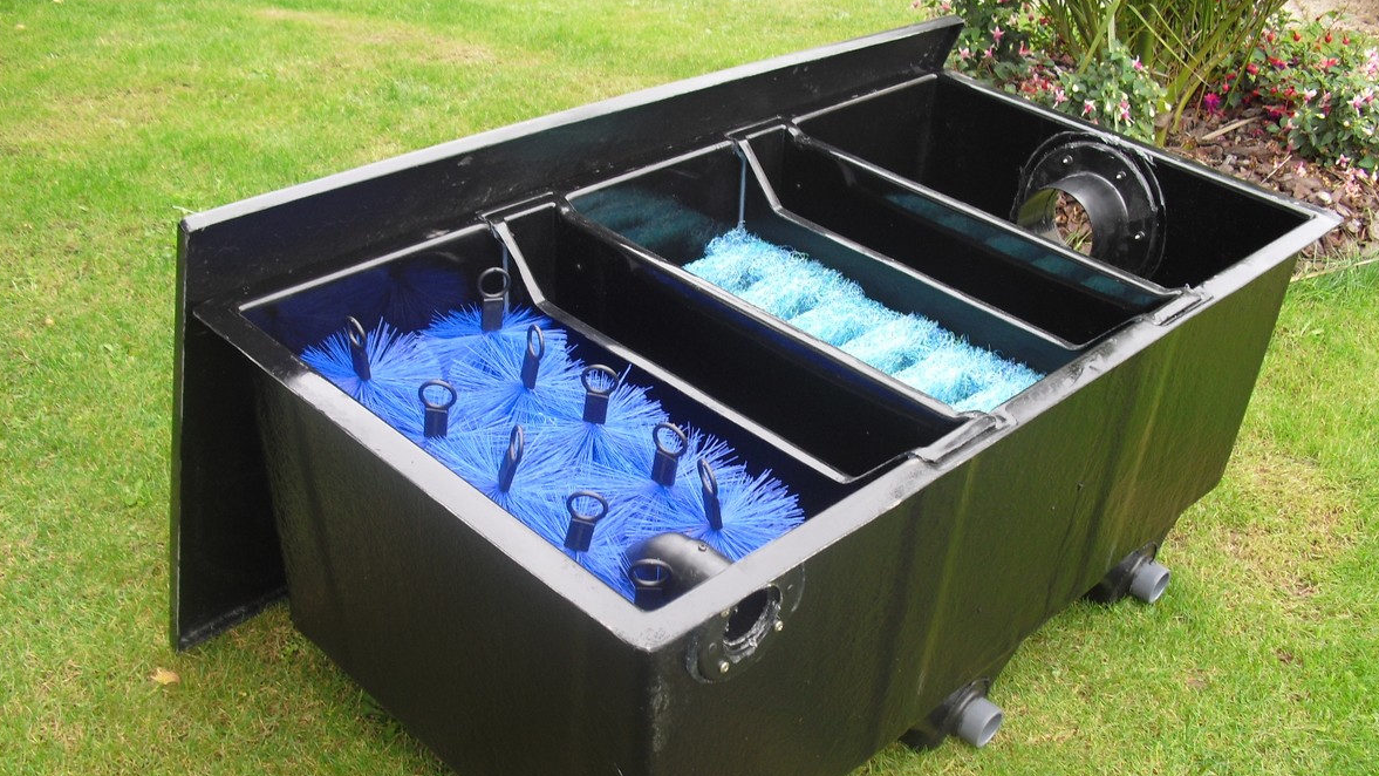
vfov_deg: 29.6
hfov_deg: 50.5
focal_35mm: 40
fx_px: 1463
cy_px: 464
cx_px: 701
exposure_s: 1/60
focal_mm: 6.3
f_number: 3.1
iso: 100
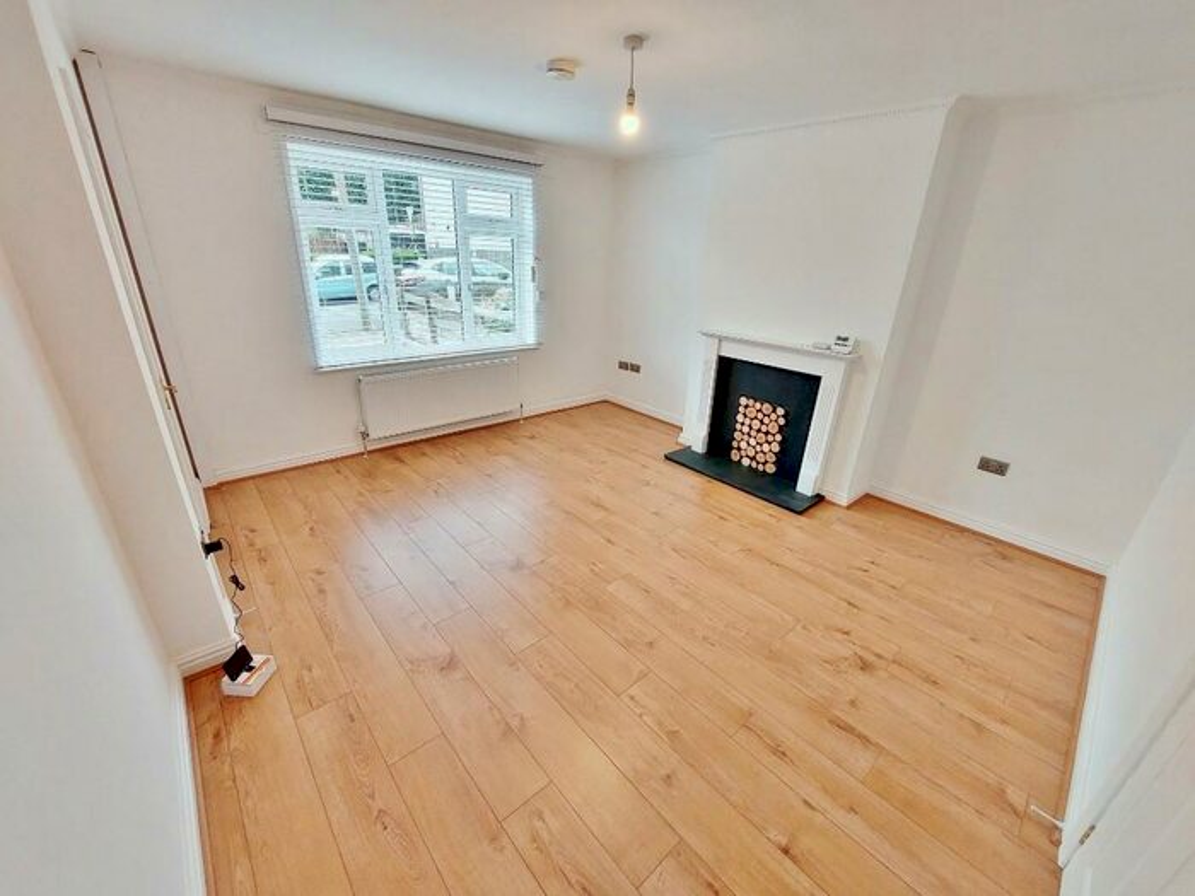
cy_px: 448
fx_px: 449
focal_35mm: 13
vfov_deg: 89.9
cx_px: 598
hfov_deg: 106.2
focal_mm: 1.74
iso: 100
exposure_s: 1/100
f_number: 2.2
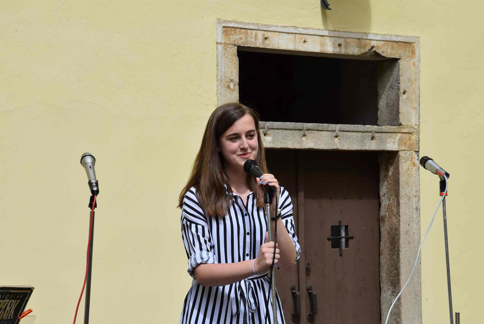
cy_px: 162
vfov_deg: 11.4
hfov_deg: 17.0
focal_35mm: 120
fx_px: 1615
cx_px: 242
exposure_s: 1/400
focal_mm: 80
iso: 200
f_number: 10
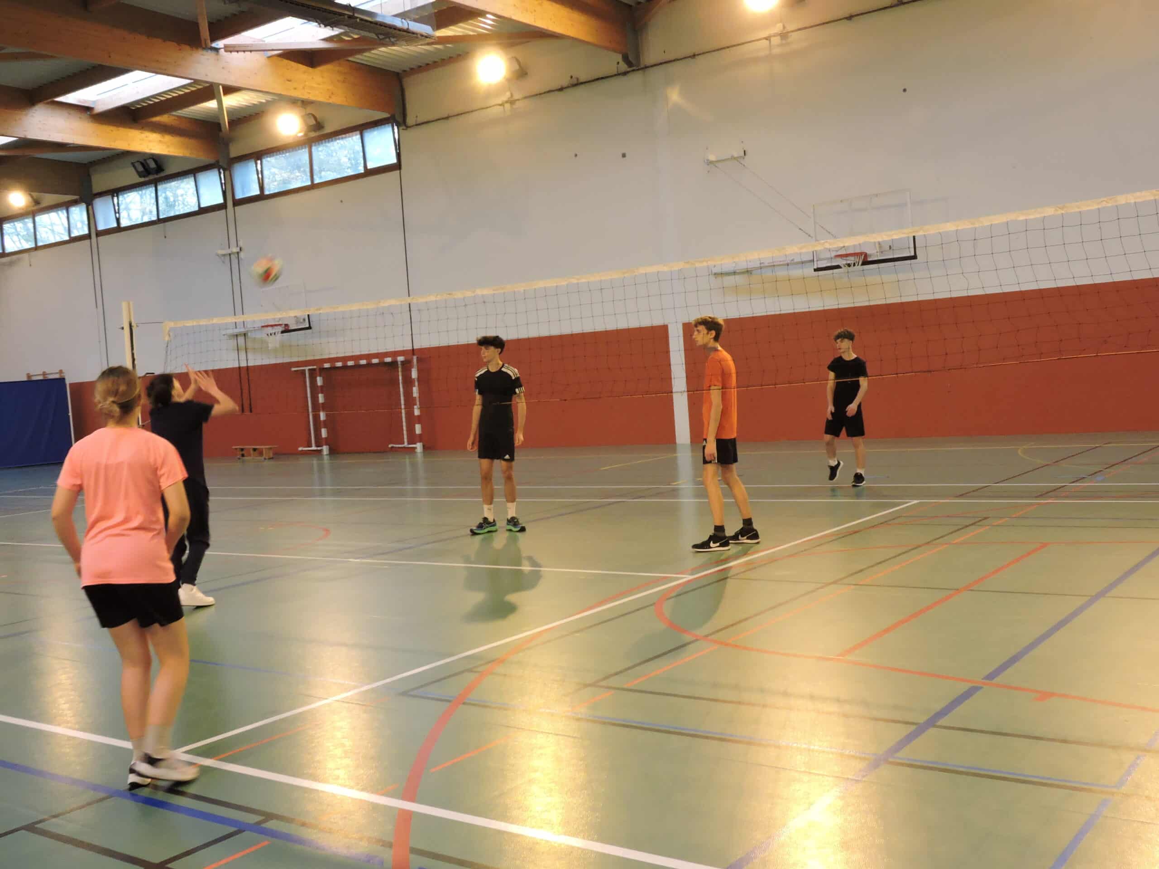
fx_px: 1172
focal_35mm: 35
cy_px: 434
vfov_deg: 40.7
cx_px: 580
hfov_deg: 52.6
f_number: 3.8
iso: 640
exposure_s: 1/60
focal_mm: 6.3
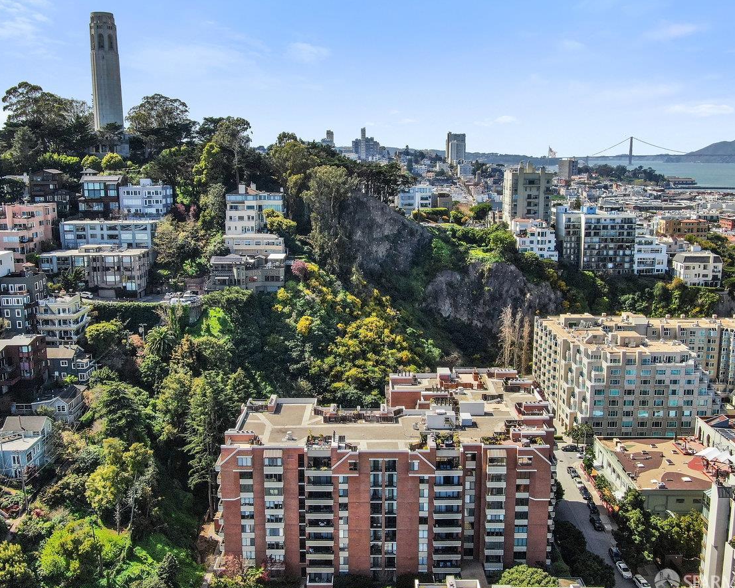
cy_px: 298
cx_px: 361
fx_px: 783
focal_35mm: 36
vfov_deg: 41.2
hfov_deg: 50.3
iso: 100
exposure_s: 1/320
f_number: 3.2
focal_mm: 5.82
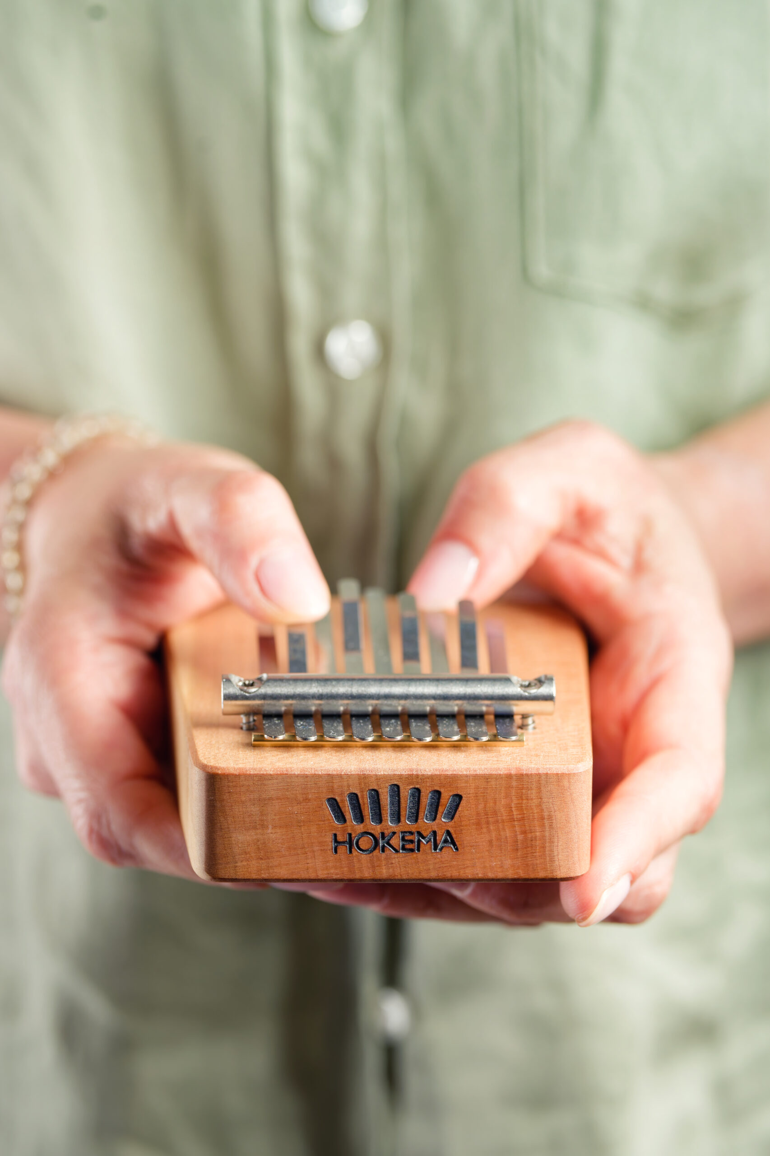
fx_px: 3305
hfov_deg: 13.3
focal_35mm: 103
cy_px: 578
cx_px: 385
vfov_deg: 19.8
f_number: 5.6
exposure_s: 1/250
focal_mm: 103
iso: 800
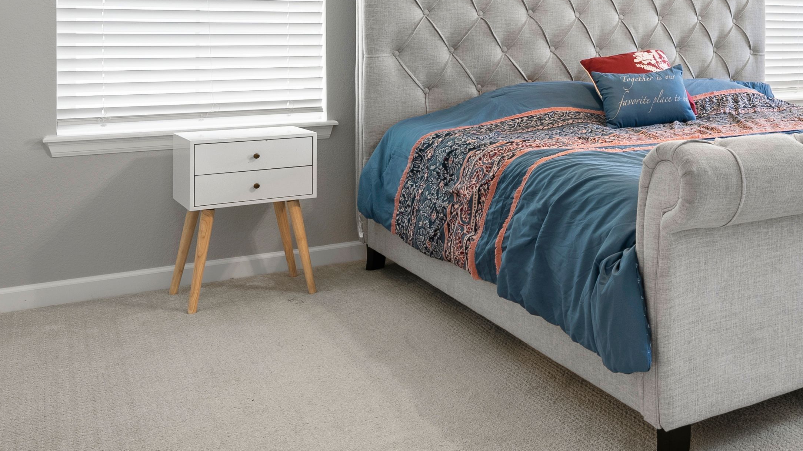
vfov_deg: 27.8
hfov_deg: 43.6
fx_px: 873
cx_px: 770
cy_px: 33
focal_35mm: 41
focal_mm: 20
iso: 400
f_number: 8
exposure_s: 1/1.67
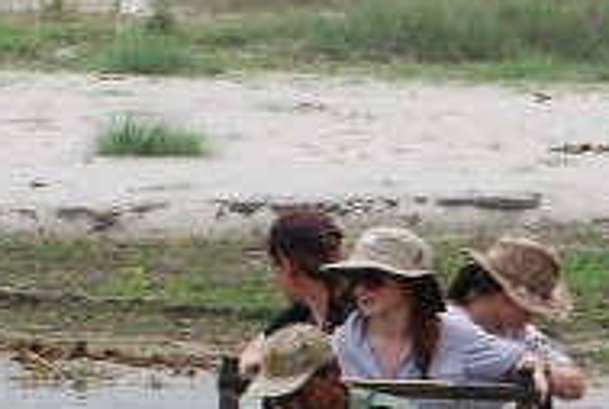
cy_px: 549
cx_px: 551
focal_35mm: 252
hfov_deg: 8.1
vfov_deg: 5.5
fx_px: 4268
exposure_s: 1/200
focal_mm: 31
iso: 200
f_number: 10
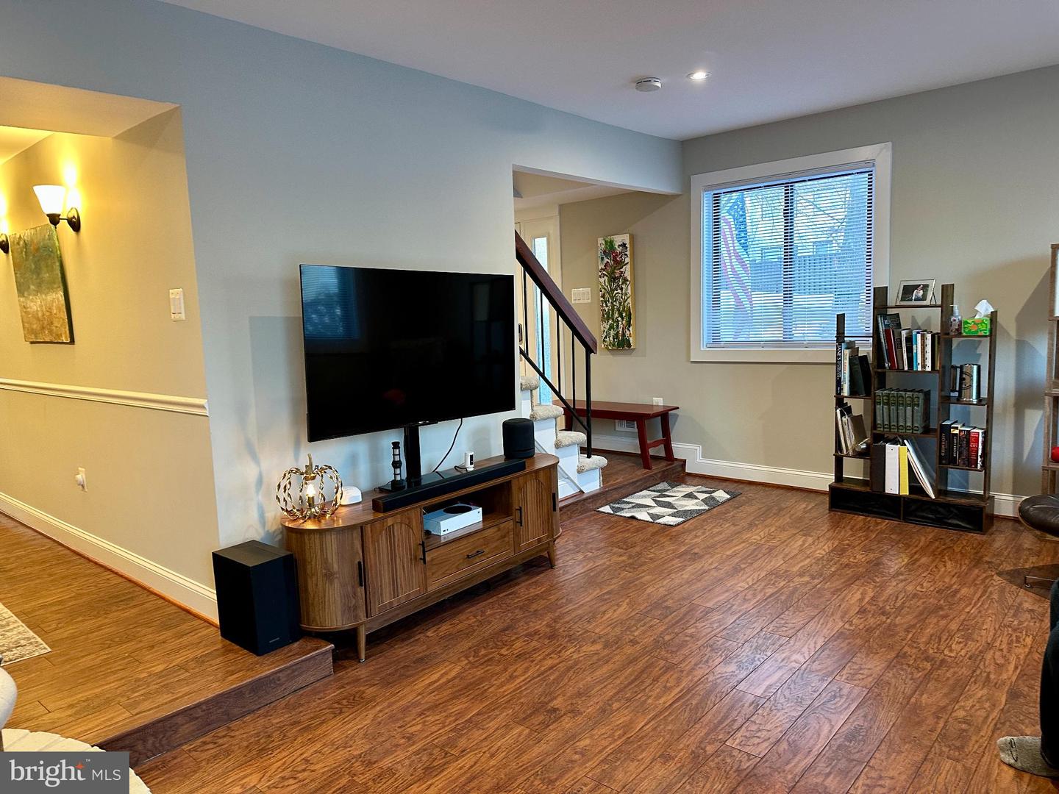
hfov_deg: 71.6
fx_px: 734
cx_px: 530
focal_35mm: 24
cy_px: 397
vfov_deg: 56.8
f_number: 1.78
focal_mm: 6.86
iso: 250
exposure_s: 1/60
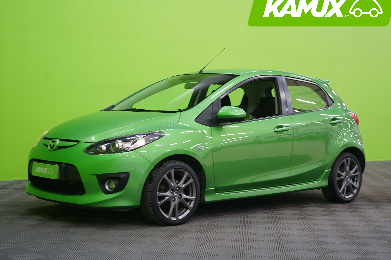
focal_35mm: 58
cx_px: 194
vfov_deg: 23.4
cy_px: 118
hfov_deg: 34.5
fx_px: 630
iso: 400
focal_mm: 53
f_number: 5
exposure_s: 1/8
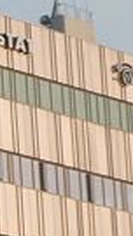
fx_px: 2845
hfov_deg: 2.5
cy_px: 411
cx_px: -660
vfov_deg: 4.7
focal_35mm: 454
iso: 125
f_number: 3.9
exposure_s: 1/200
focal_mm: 9.1
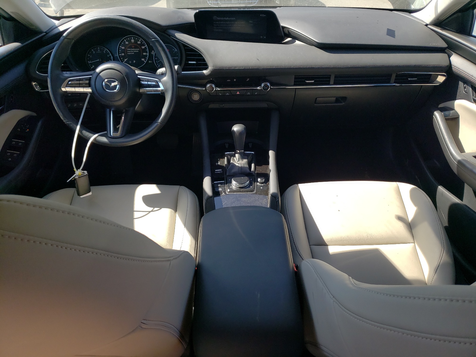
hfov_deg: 67.3
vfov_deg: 53.1
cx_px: 238
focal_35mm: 26
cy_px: 178
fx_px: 358
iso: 50
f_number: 1.5
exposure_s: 1/625
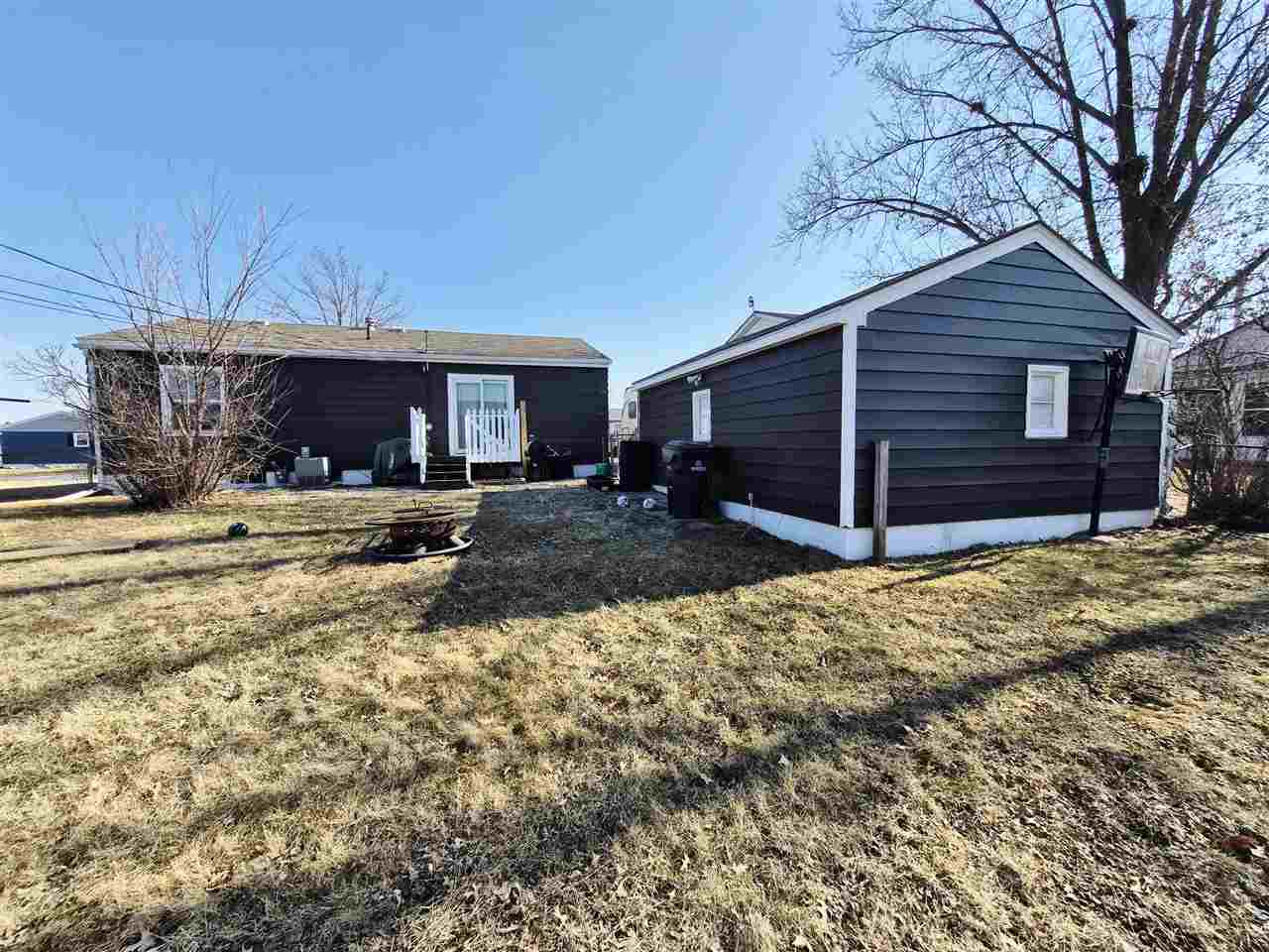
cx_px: 634
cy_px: 476
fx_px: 477
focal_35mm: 13
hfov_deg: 106.2
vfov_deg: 89.9
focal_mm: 1.7
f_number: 2.2
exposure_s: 1/1111
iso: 25
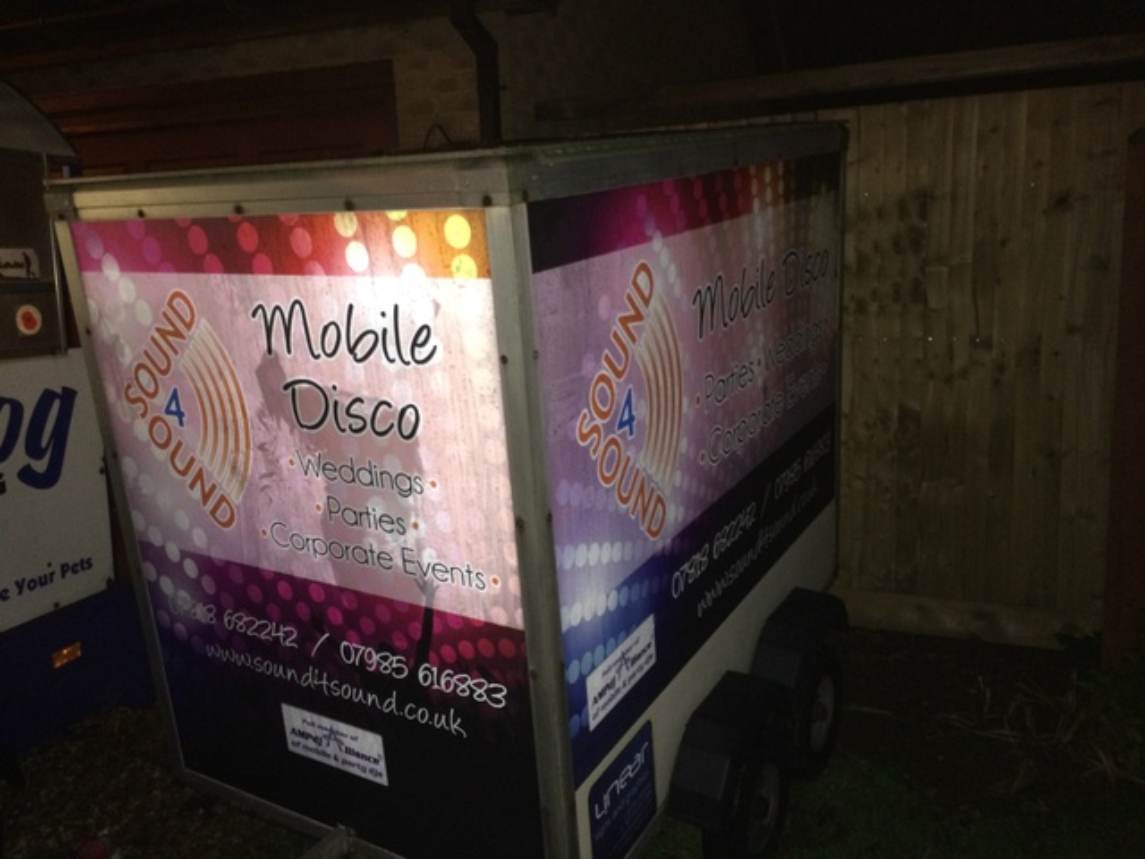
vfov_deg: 46.8
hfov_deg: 60.0
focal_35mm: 30
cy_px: 430
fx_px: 992
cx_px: 572
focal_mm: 4.12
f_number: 2.2
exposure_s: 1/16
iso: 250
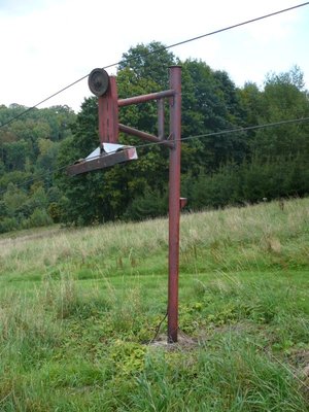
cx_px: 154
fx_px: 417
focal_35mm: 35
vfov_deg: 52.6
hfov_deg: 40.7
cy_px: 206
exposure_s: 1/320
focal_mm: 5.8
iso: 100
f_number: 2.8
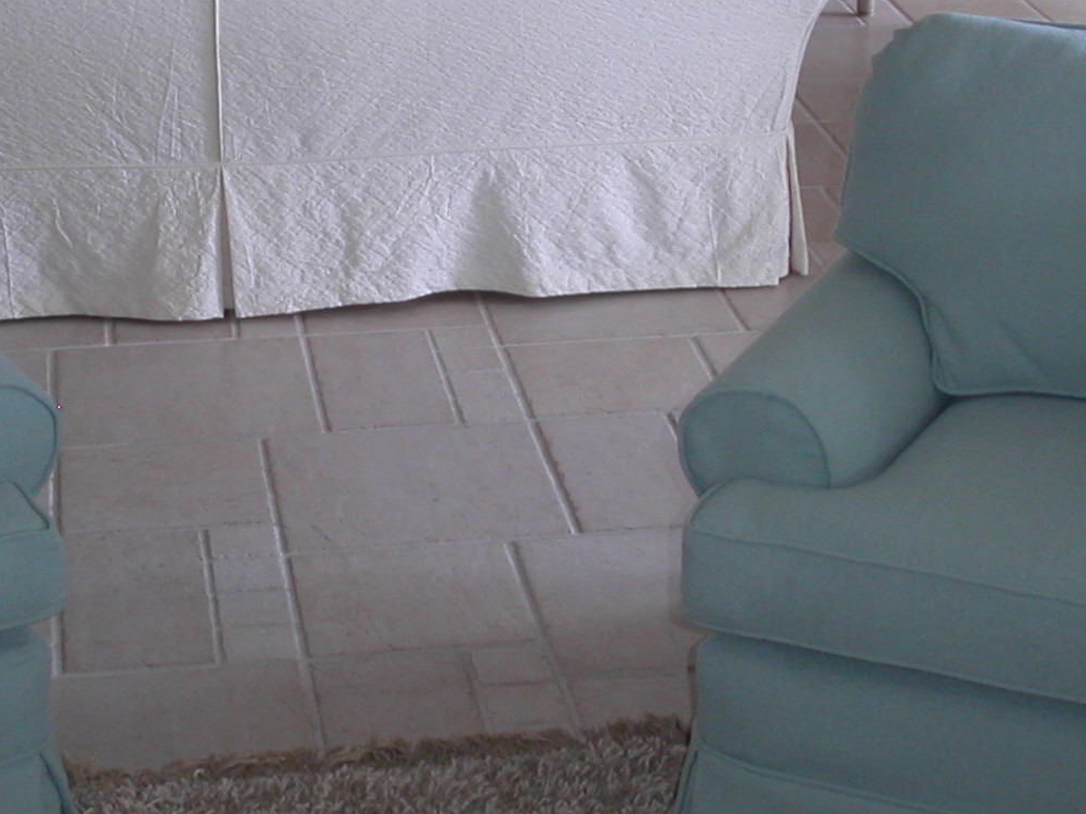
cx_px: 392
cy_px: 246
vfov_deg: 16.9
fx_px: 2729
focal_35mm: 87
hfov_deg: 22.4
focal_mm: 7.8
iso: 100
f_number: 2.8
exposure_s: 1/30
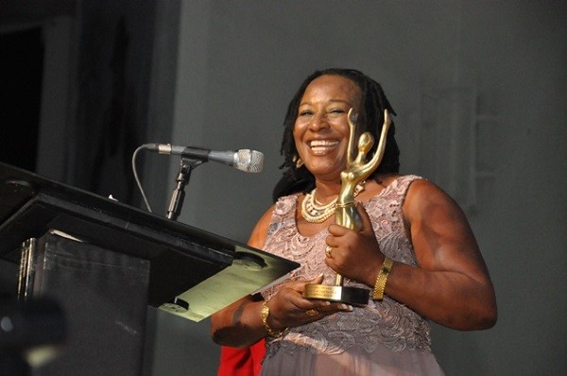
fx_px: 2005
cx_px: 284
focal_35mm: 128
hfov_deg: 16.1
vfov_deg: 10.7
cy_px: 188
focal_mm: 85
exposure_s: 1/160
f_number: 5.6
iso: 3200
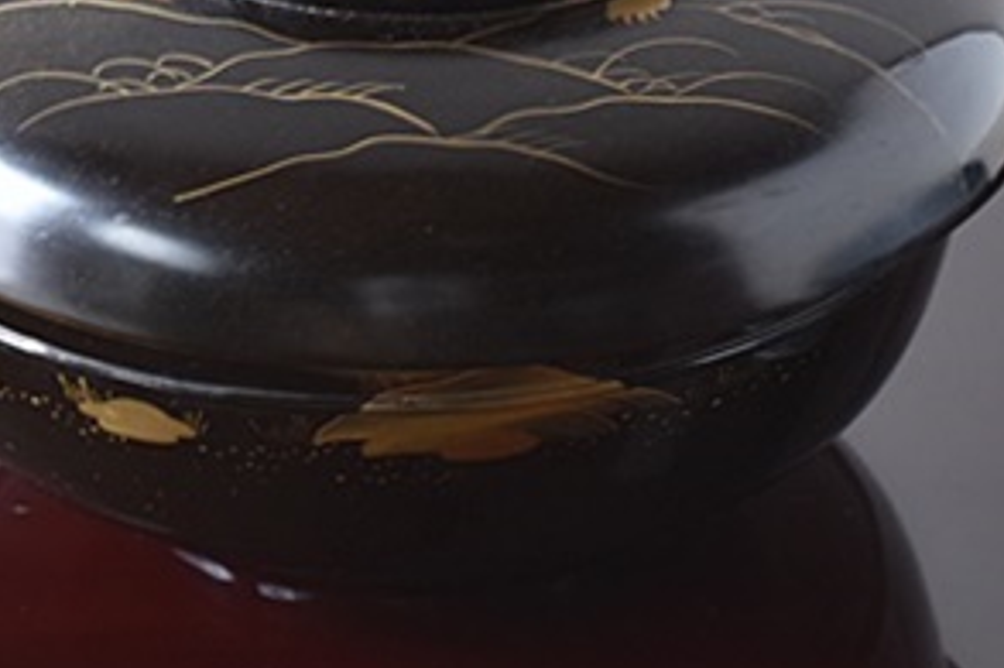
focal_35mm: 254
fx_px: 7067
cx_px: 713
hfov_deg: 8.1
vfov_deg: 5.4
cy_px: 373
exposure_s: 1/6
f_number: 5.6
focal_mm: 55
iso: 400
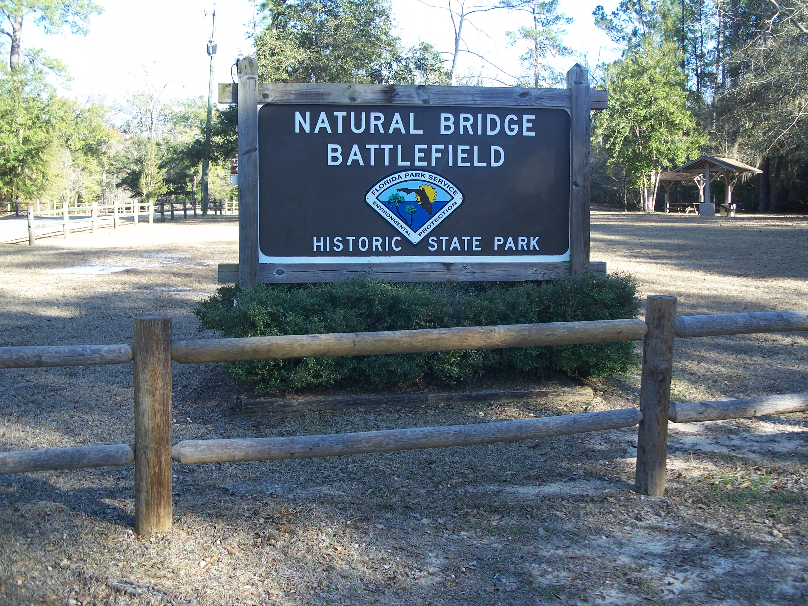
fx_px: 864
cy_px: 303
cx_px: 404
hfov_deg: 50.1
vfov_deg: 38.7
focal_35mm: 37
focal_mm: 7.8
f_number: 2.8
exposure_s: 1/125
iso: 64
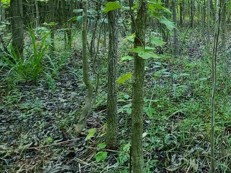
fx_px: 227
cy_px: 20
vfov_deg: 39.1
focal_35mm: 34
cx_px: 260
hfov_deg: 41.7
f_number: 2.2
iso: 200
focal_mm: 2.2
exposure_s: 1/50
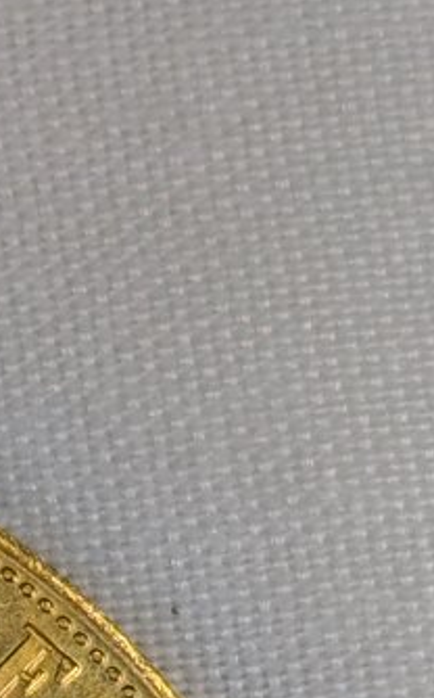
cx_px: -360
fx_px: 4459
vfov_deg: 8.6
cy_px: 1167
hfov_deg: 5.5
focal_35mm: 235
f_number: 1.68
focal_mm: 6.9
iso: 19
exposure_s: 1/864
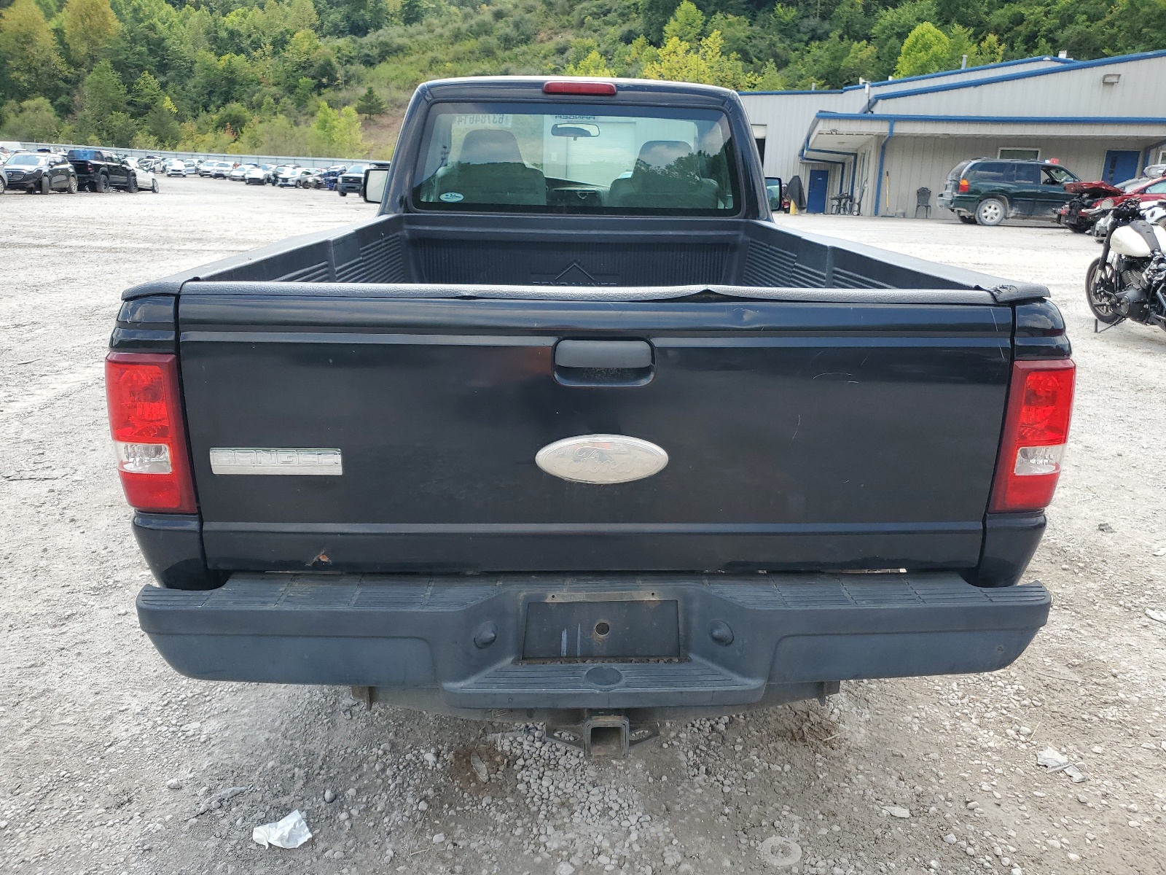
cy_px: 438
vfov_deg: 53.1
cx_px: 583
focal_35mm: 26
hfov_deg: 67.3
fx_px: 876
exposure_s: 1/1000
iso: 50
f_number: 1.5
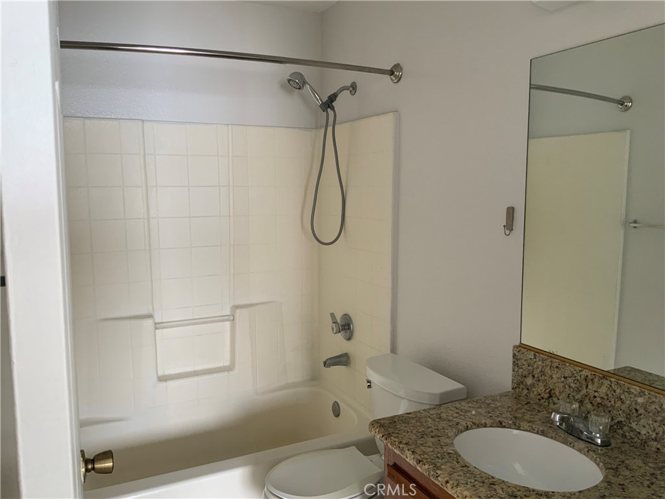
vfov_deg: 48.2
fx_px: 557
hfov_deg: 61.7
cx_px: 332
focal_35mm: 29
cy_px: 250
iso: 64
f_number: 1.8
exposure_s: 1/85
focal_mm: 3
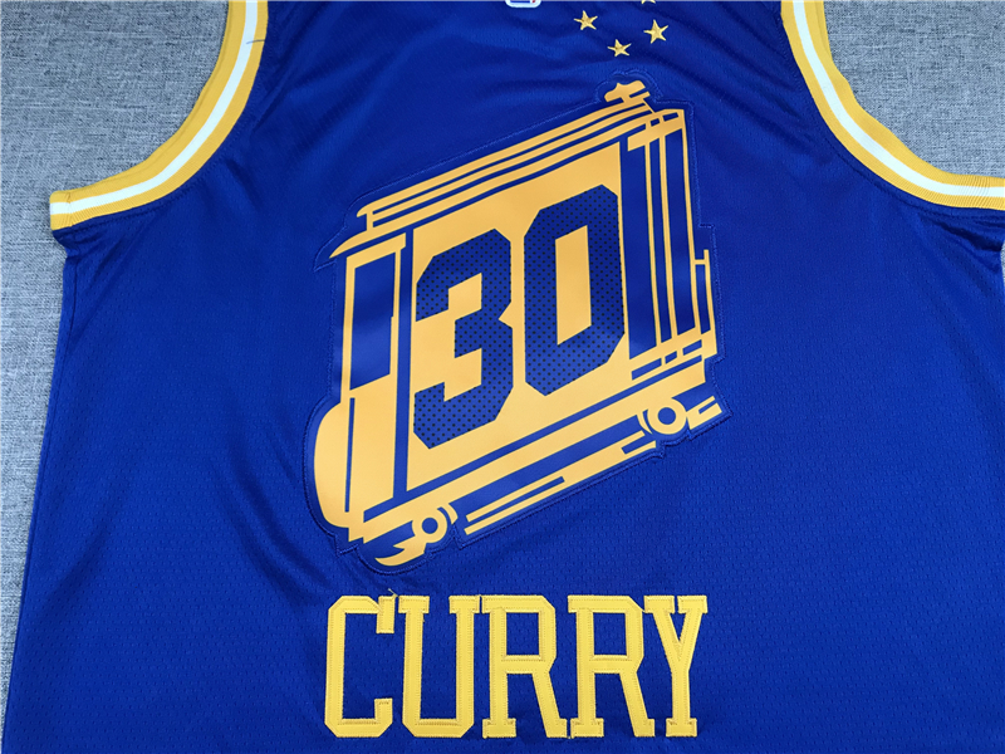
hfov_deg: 63.4
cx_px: 502
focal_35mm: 28
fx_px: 813
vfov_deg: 49.7
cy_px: 377
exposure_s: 1/33
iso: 25
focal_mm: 3.99
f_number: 1.8
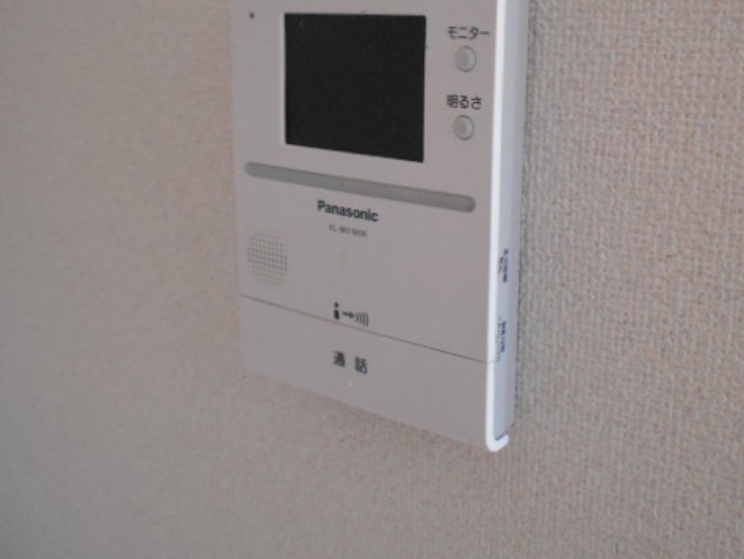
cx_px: 484
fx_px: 753
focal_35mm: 35
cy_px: 185
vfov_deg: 40.2
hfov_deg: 51.8
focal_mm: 4.6
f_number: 3.2
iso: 800
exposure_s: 1/125
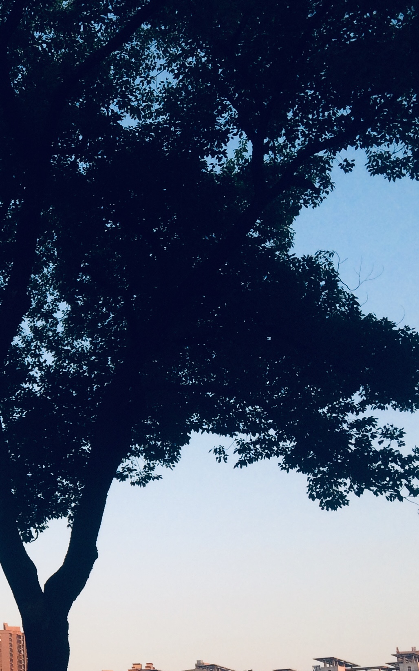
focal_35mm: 61
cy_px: 483
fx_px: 1115
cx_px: -163
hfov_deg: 19.3
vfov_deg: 33.0
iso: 32
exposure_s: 1/321
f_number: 2.2
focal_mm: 4.15
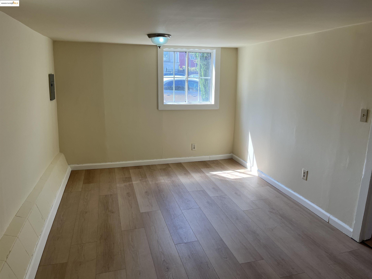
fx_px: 279
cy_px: 140
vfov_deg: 53.1
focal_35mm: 26
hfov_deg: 67.3
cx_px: 186
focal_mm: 5.1
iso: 40
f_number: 1.6
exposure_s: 1/224
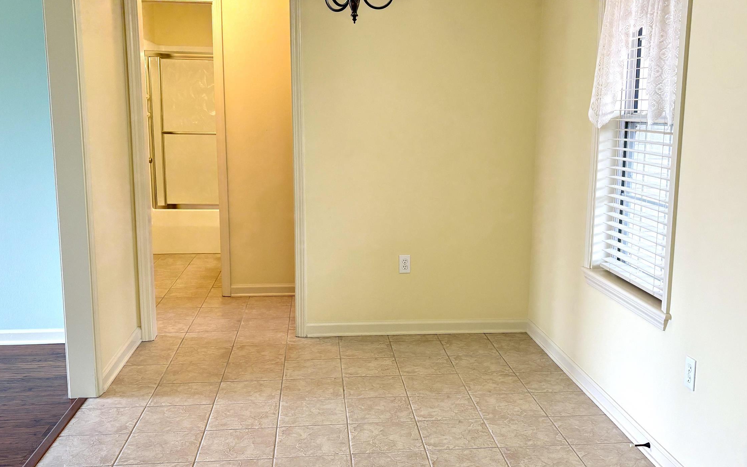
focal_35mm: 38
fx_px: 774
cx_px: 417
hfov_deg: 51.4
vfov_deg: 33.6
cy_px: 244
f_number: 1.6
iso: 125
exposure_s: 1/120
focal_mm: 5.96
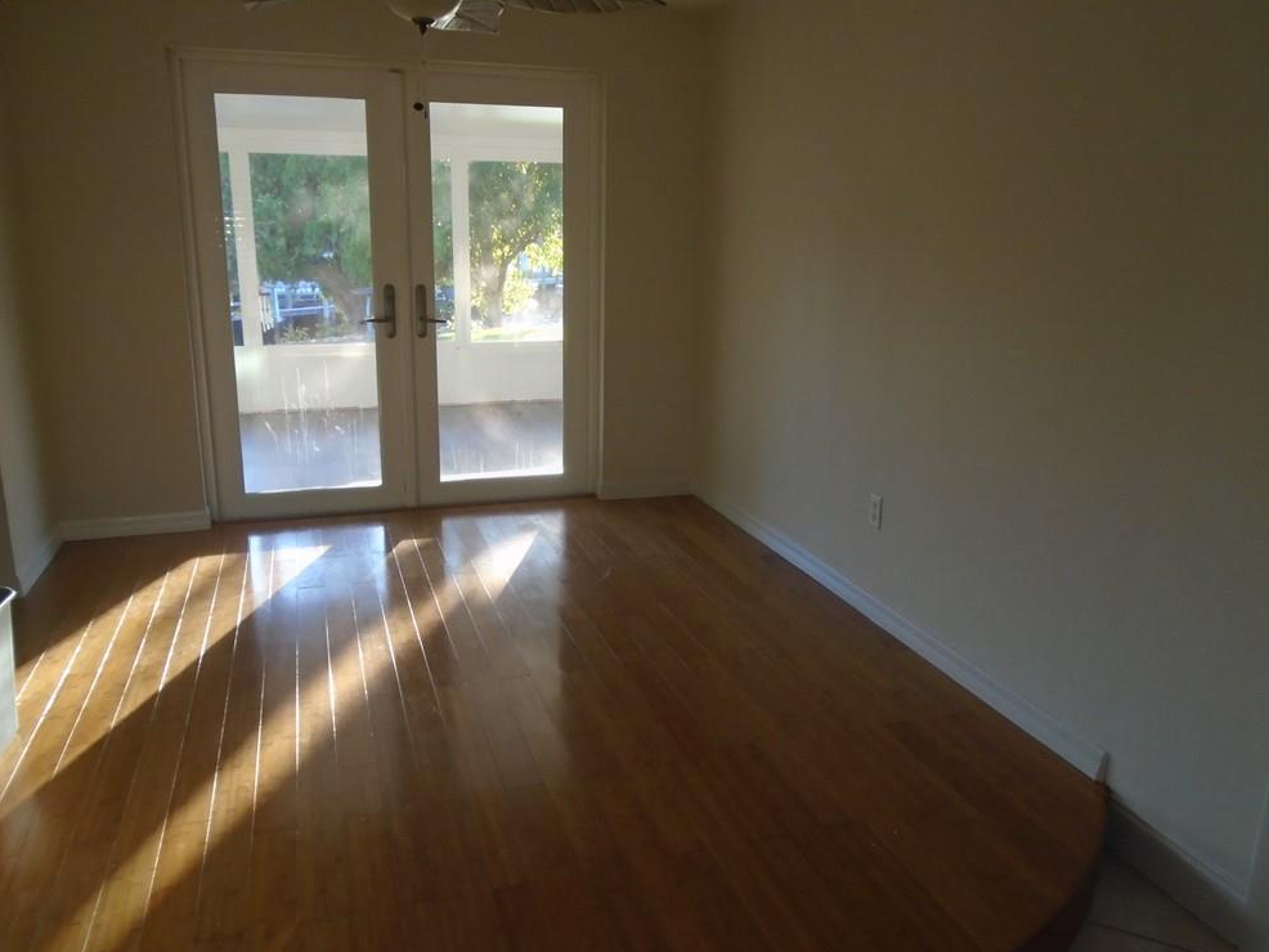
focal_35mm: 27
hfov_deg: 65.3
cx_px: 625
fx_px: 990
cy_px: 484
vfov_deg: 51.4
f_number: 3.2
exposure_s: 1/30
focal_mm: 4.6
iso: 160
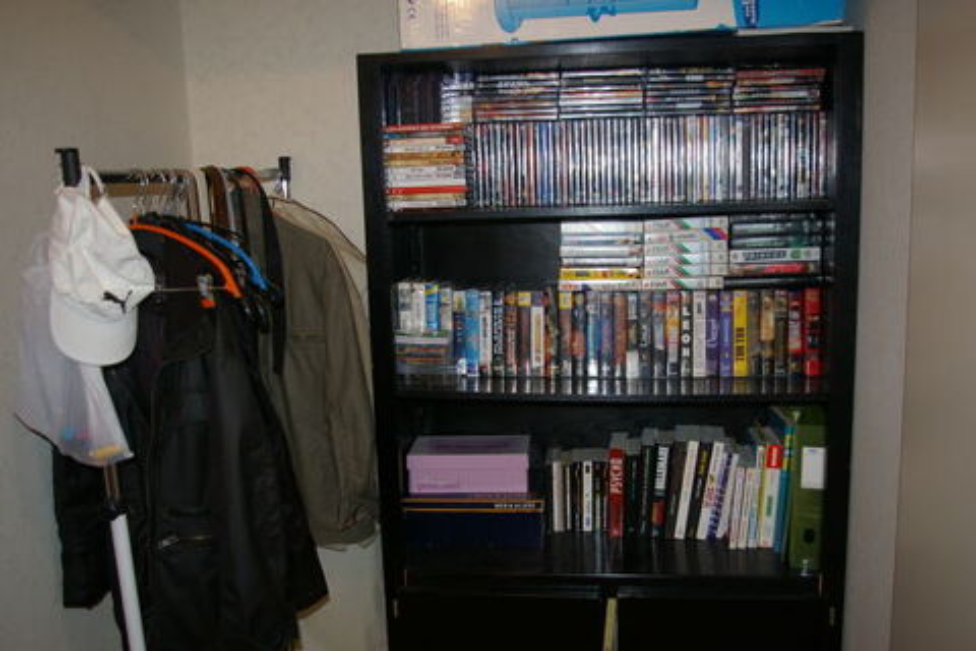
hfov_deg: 59.5
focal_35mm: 32
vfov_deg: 41.7
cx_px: 488
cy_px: 326
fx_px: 854
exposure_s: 1/30
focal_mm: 21
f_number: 4
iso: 200
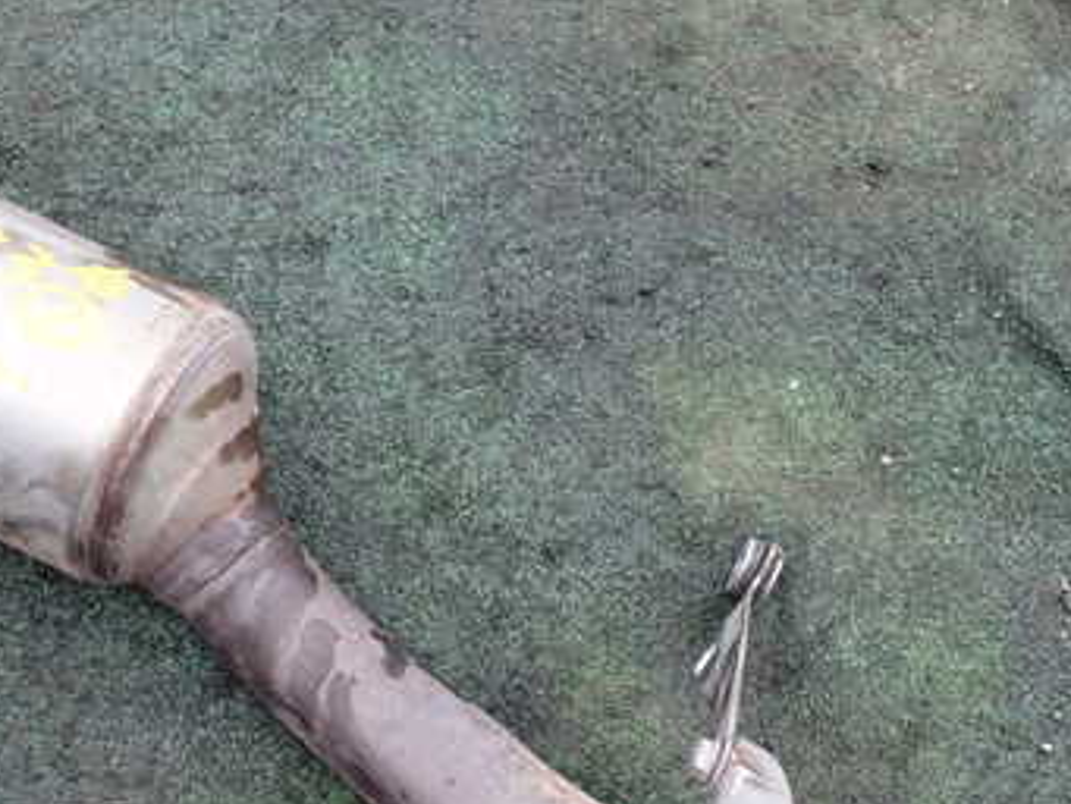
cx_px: 468
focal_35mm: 44
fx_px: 1362
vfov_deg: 32.3
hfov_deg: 42.8
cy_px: 597
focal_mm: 4.5
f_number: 2.8
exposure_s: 1/80
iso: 100
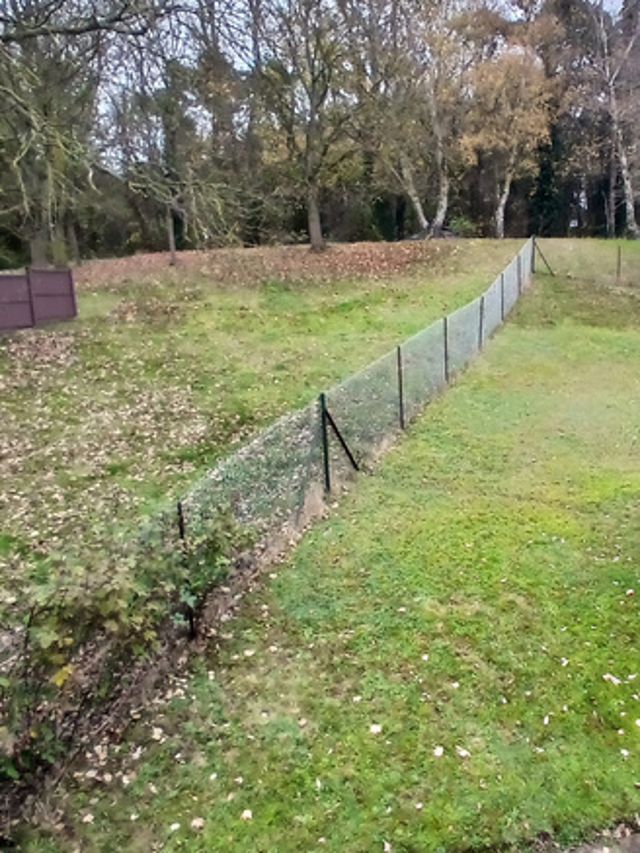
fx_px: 690
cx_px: 445
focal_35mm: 28
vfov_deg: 63.4
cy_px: 426
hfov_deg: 48.6
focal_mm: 1.4
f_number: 2.2
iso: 64
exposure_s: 1/100
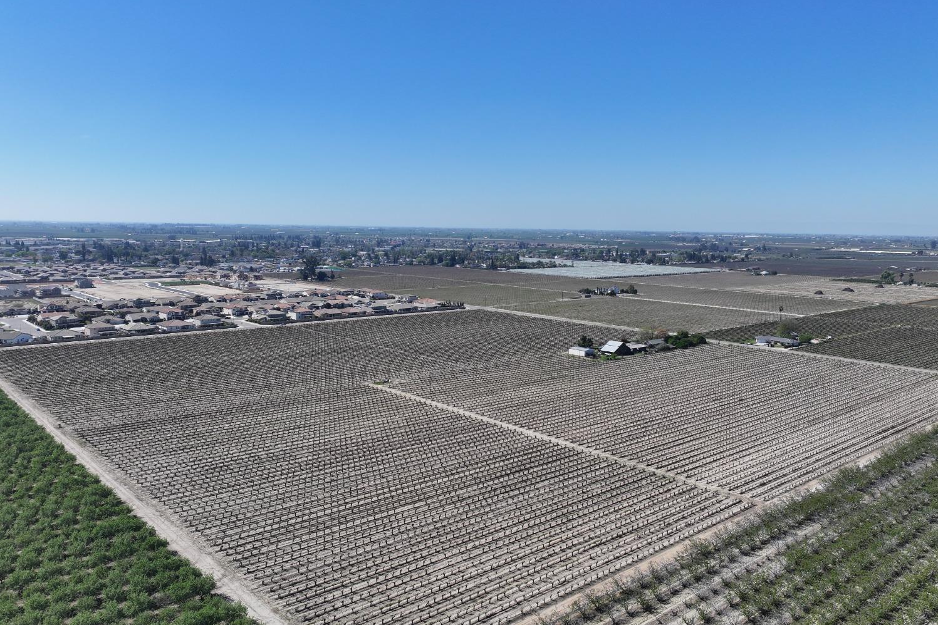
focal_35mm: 25
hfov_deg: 71.5
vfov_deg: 51.2
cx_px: 469
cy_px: 340
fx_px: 651
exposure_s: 1/2000
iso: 100
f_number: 2.8
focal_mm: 12.29
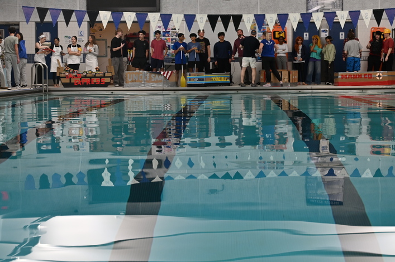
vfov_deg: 19.1
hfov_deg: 28.4
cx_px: 232
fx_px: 778
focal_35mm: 71
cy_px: 95
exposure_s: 1/160
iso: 400
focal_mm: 49
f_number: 4
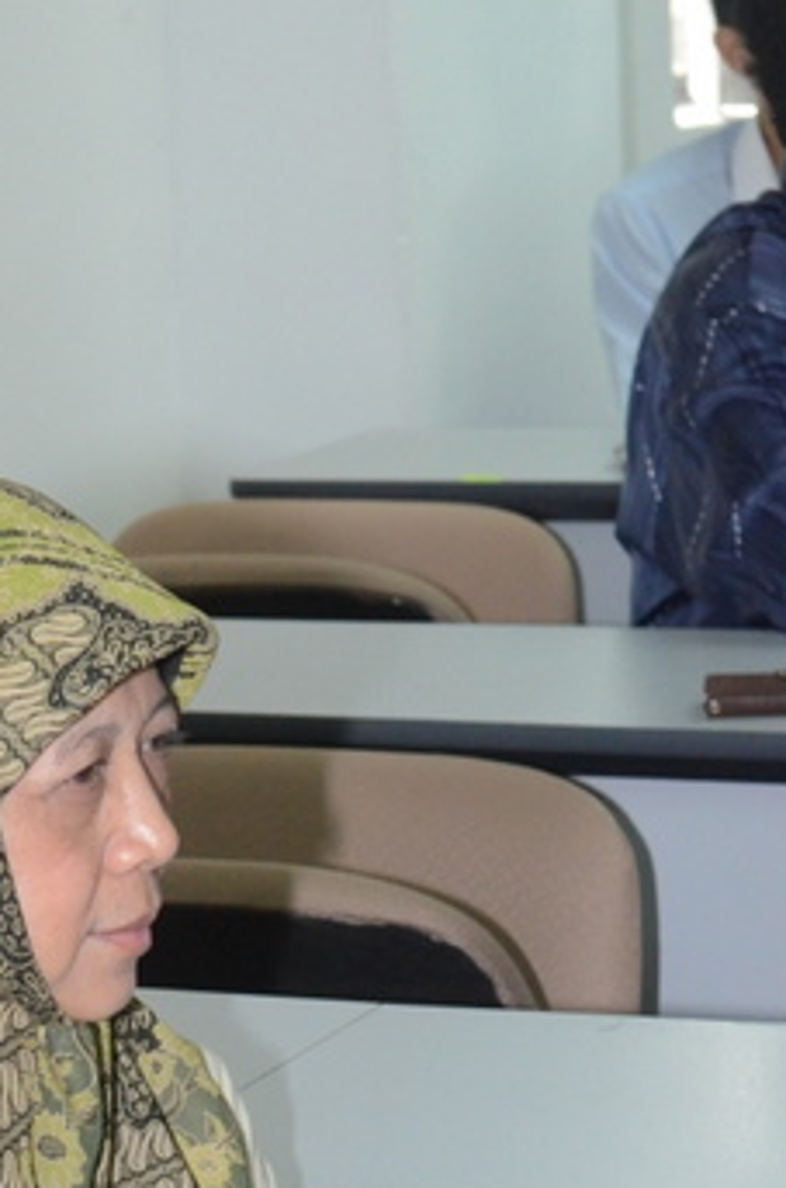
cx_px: 100
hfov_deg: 8.8
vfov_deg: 13.3
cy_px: 901
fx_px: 5067
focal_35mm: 154
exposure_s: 1/250
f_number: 7.1
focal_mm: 55
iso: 3200
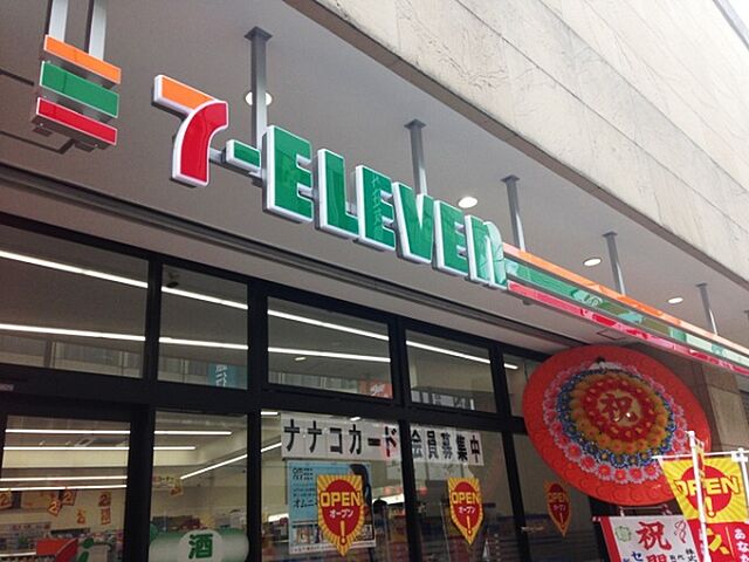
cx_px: 374
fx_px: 714
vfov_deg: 42.9
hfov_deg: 55.4
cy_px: 281
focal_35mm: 33
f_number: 2.4
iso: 50
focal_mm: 4.12
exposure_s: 1/217
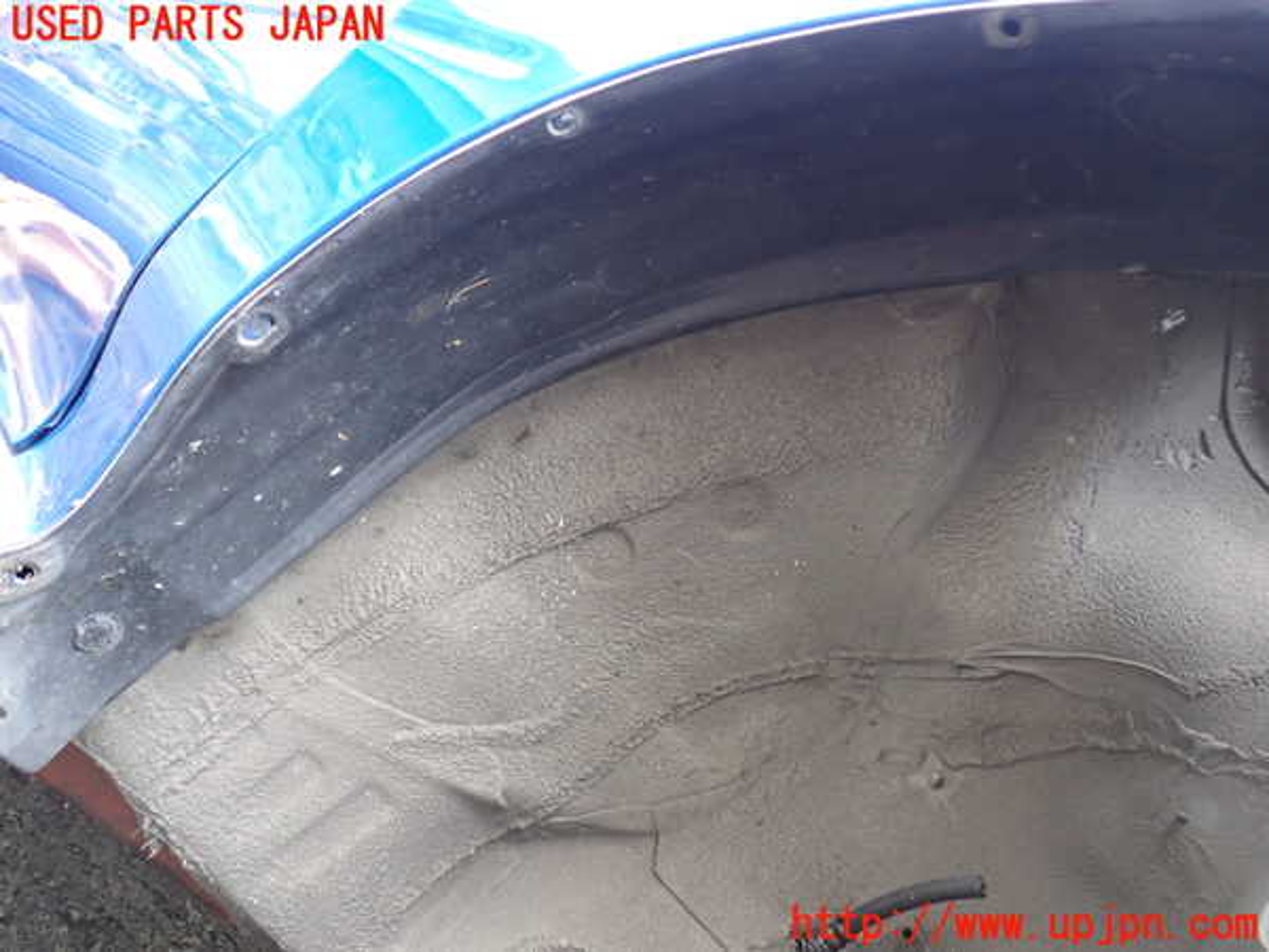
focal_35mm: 30
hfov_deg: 60.0
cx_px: 634
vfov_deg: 46.8
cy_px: 476
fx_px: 1100
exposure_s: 1/30
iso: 320
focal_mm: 5.4
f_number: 2.3
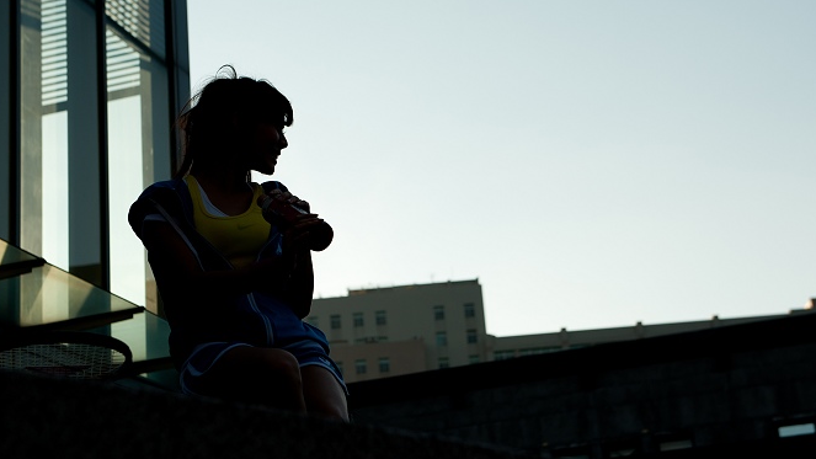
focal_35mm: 71
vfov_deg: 17.0
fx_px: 1536
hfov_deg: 29.7
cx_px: 383
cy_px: 206
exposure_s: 1/1250
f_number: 3.5
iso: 200
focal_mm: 50
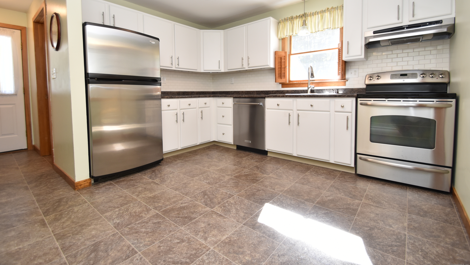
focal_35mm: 16
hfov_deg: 99.4
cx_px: 238
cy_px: 107
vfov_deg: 66.5
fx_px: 199
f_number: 5
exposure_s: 1/100
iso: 400
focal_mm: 10
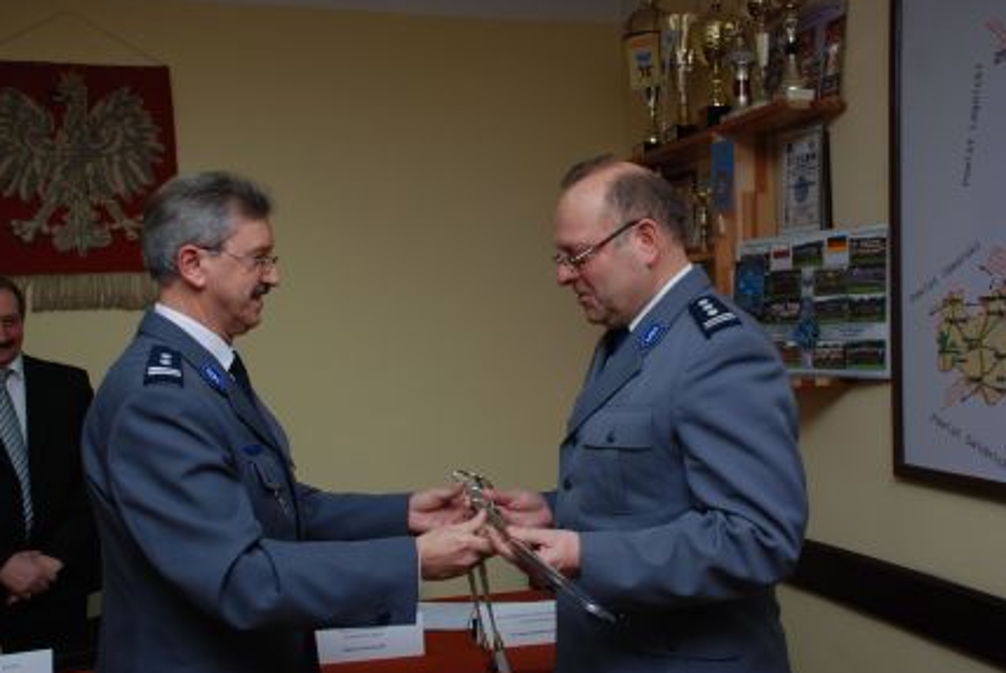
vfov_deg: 32.7
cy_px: 347
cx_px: 484
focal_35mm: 41
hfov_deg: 47.4
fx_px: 1146
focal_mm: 26
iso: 200
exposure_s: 1/60
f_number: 4
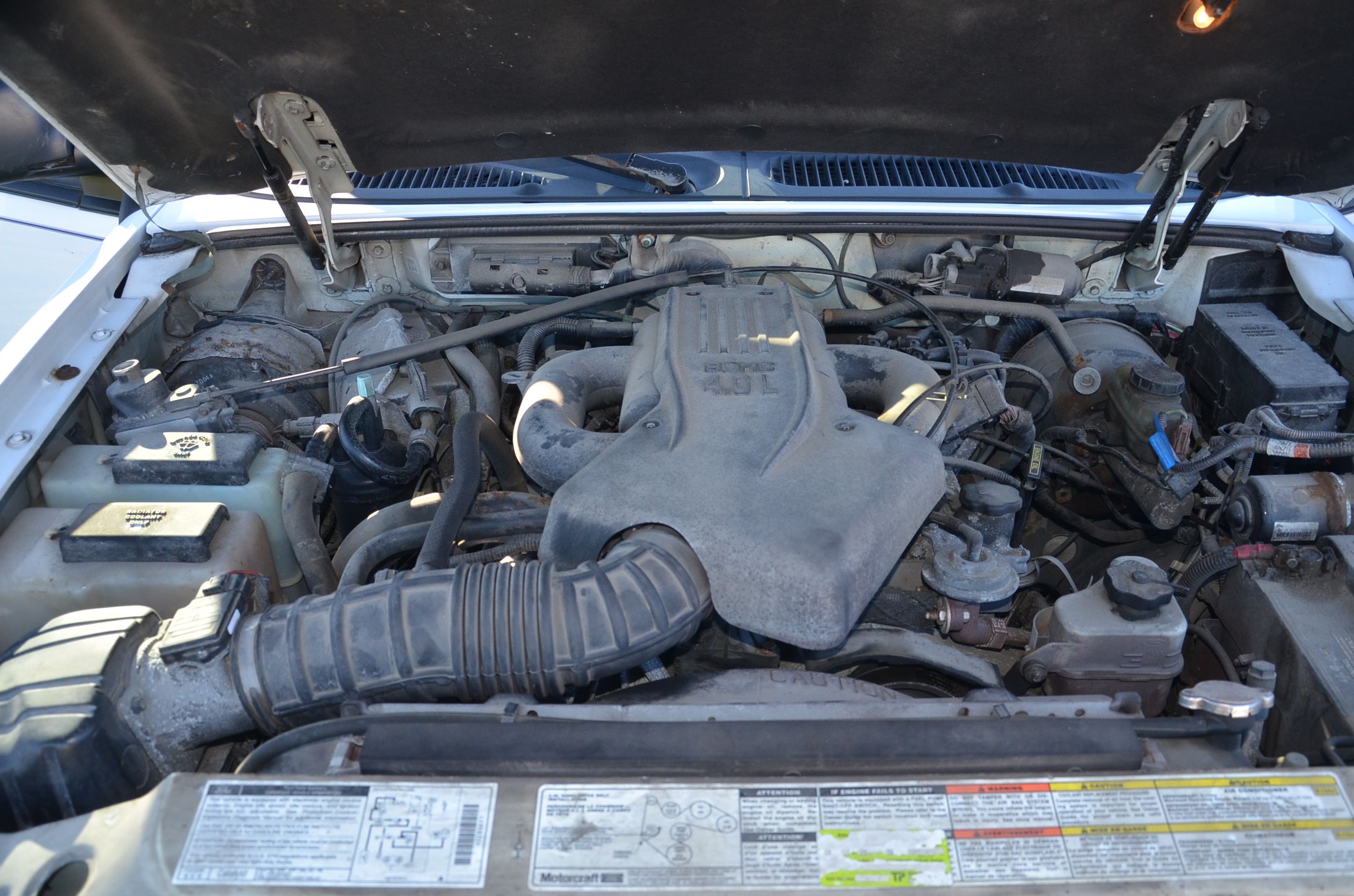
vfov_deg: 44.8
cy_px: 462
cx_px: 721
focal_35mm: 29
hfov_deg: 63.7
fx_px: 1088
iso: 400
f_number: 3.5
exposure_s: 1/100
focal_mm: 18
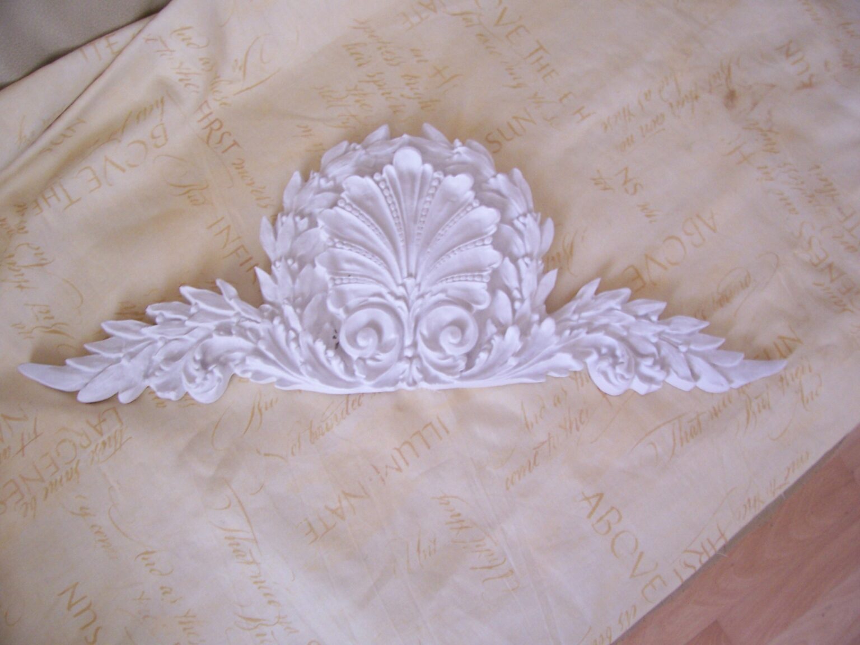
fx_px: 845
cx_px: 430
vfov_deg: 41.8
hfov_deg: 54.0
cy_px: 322
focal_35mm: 34
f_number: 2.7
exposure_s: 1/8
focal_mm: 5.6
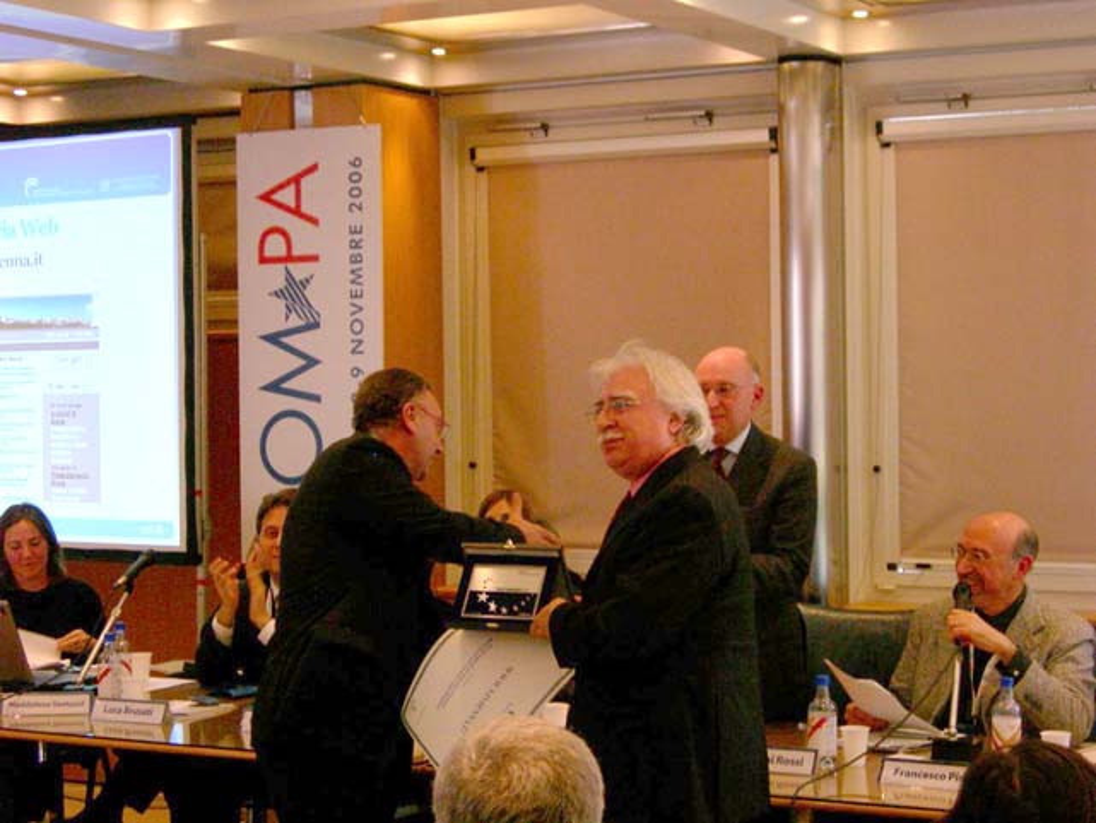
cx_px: 548
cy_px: 412
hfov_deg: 27.0
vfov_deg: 20.4
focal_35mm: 72
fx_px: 2280
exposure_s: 1/60
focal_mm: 14.9
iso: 200
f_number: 3.7
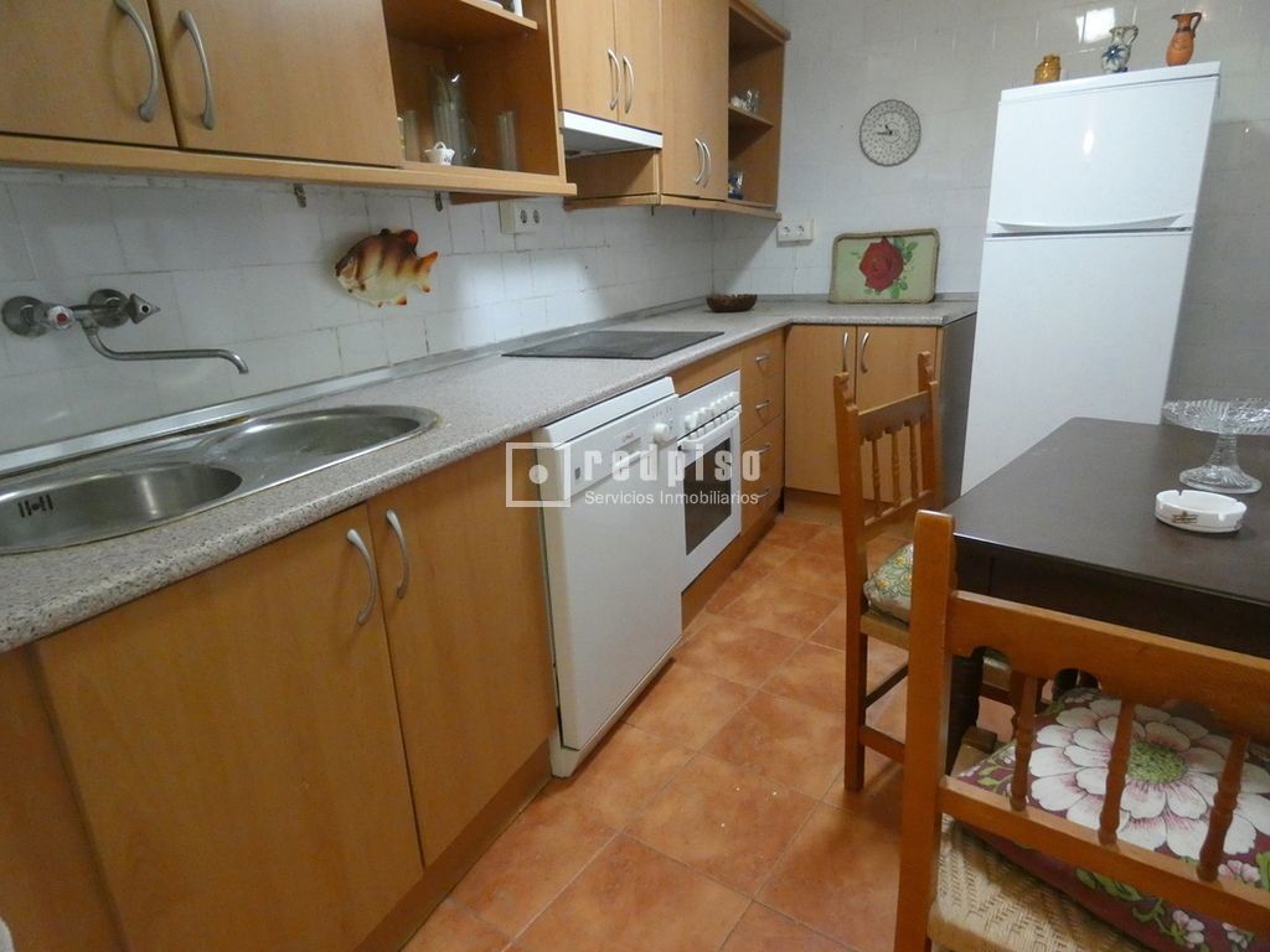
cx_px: 635
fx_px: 734
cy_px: 476
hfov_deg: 81.7
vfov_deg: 66.0
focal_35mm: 20
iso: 800
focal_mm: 3.6
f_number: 2.8
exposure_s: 1/60
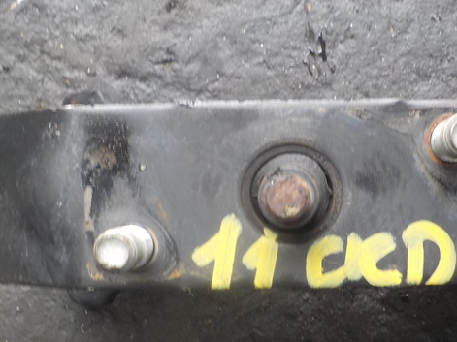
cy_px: 202
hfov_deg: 37.1
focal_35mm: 51
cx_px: 309
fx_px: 673
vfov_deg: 28.5
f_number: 3.3
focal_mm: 4.1
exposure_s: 1/30
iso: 125
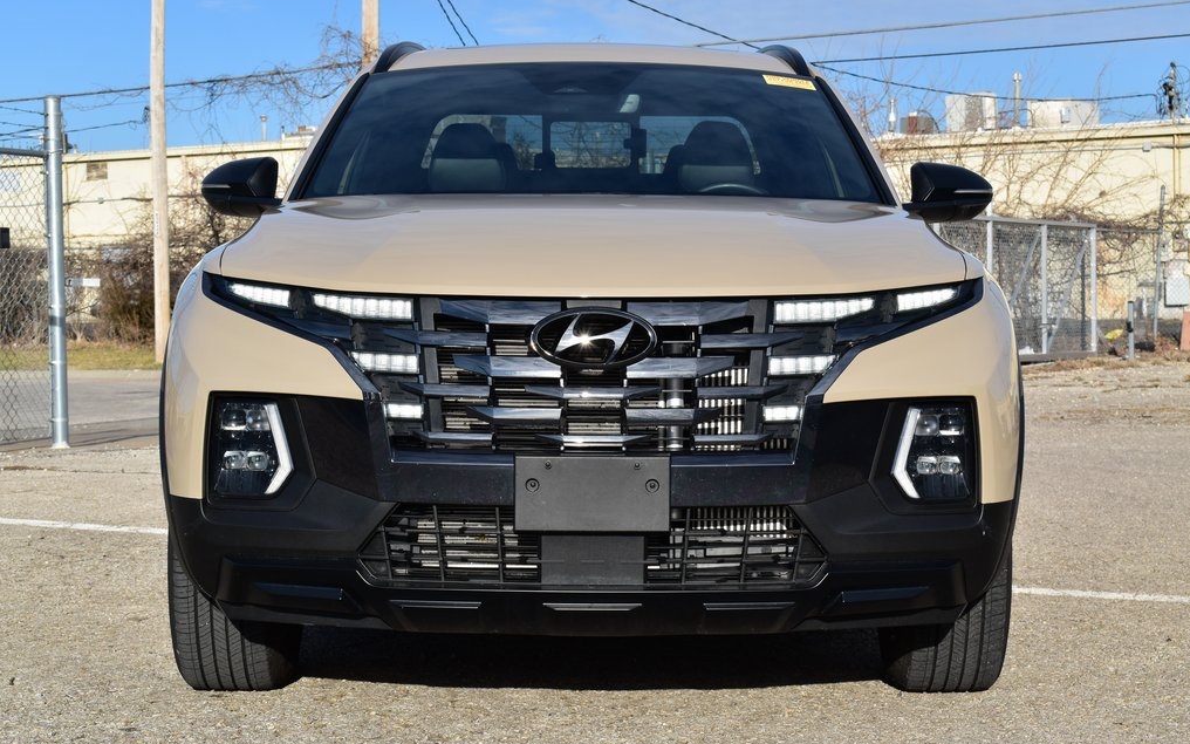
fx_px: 2400
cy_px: 363
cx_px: 599
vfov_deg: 17.6
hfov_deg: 27.8
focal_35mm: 74
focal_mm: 48
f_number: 11
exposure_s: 1/500
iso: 400
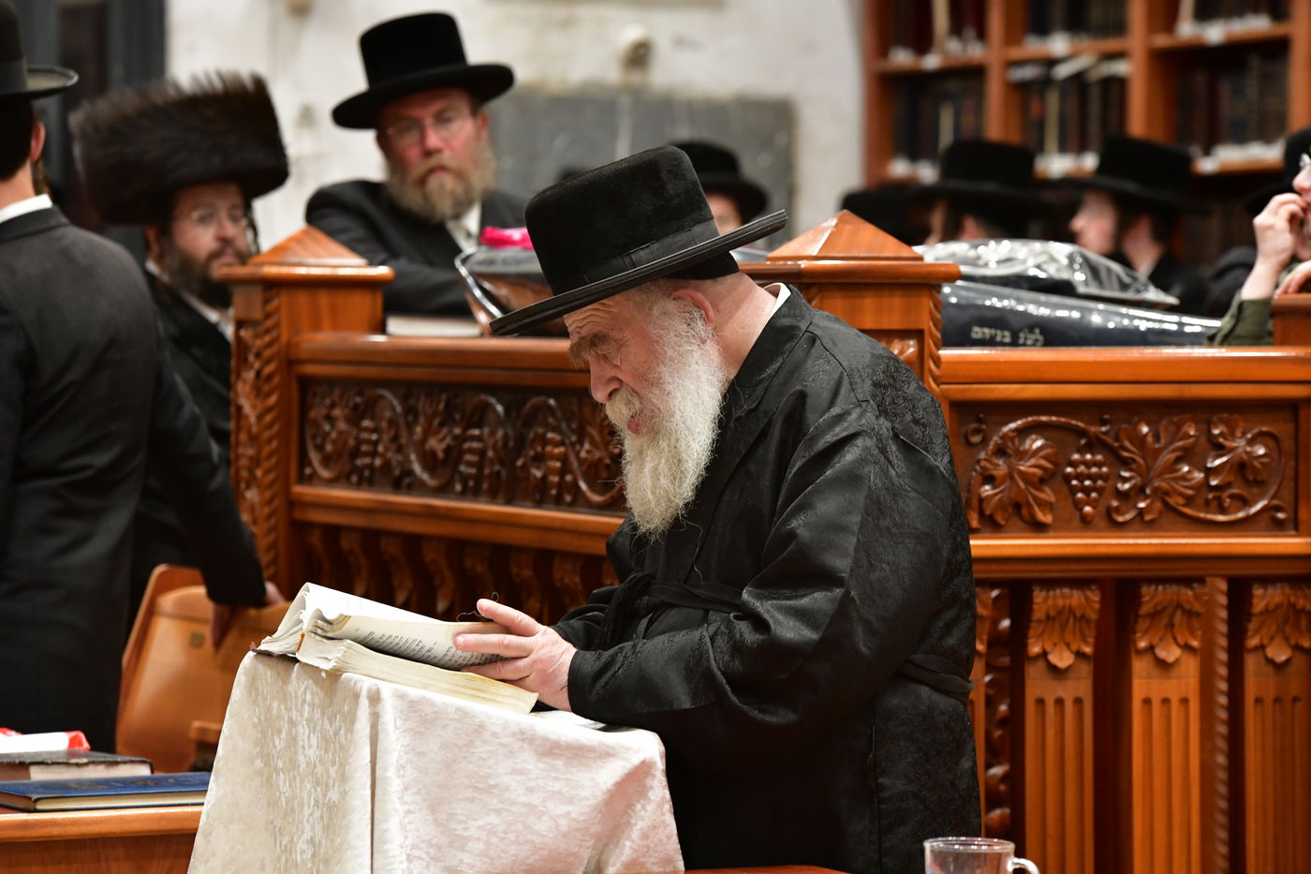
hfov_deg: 12.8
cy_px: 437
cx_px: 656
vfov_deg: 8.6
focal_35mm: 160
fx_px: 5826
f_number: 5.6
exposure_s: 1/100
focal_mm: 160
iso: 3200
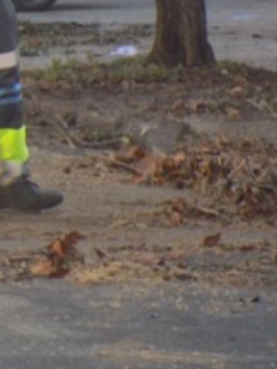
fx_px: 6092
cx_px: -270
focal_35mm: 571
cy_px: -15
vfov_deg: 3.5
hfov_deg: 2.6
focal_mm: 27.3
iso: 80
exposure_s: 1/80
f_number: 5.2
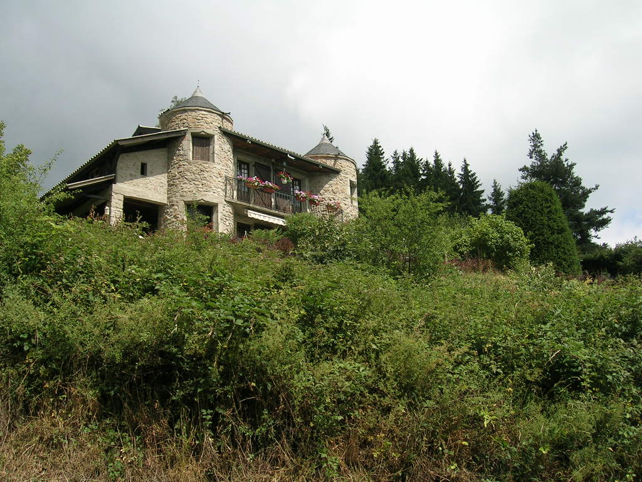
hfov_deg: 52.6
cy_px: 241
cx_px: 321
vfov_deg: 40.7
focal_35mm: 35
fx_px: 649
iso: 50
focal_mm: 5.4
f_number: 4.8
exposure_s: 1/381
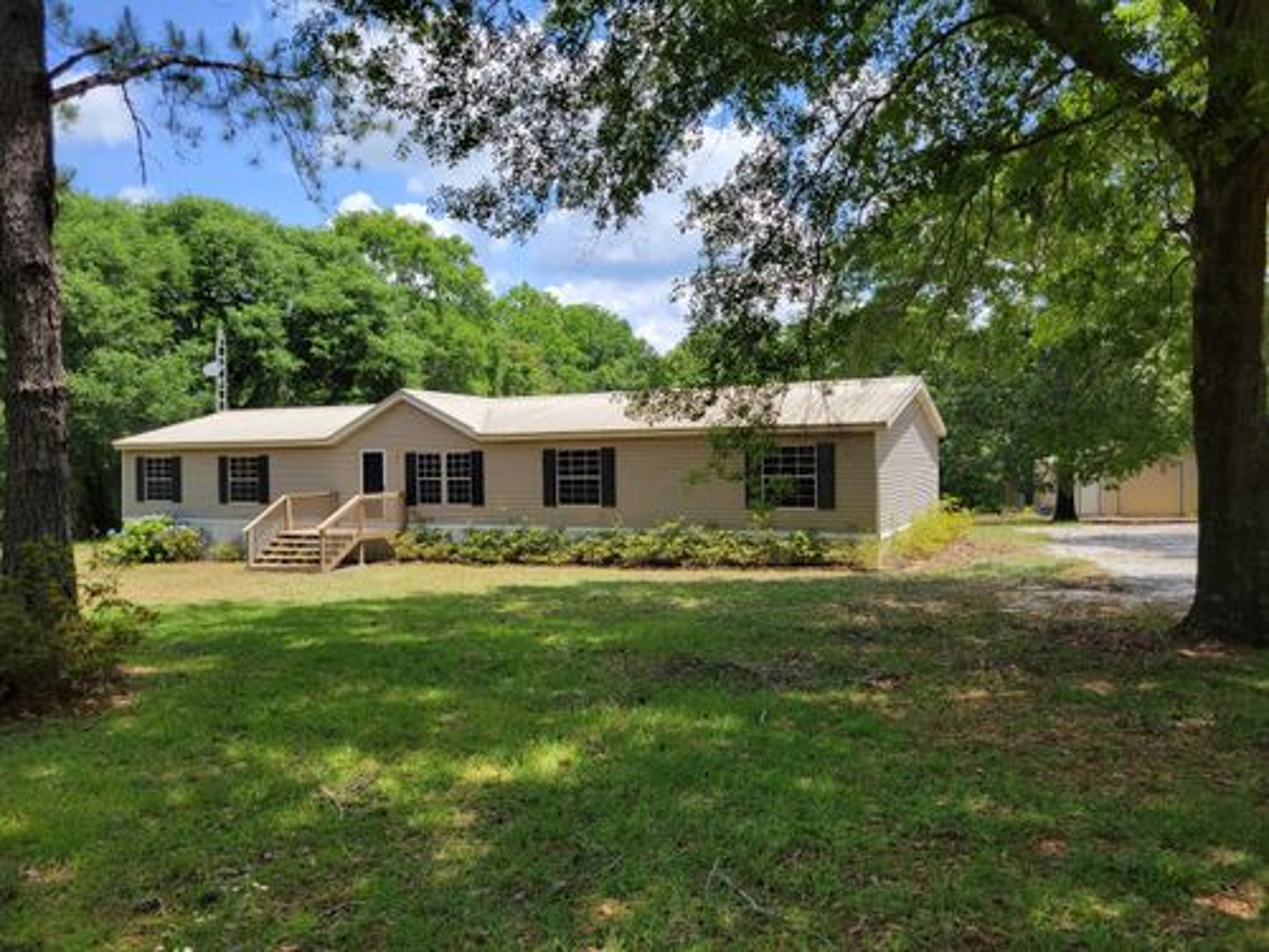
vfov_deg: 53.1
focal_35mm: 26
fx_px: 953
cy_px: 476
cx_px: 634
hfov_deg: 67.3
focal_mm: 5.4
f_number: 1.8
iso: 40
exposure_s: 1/1293
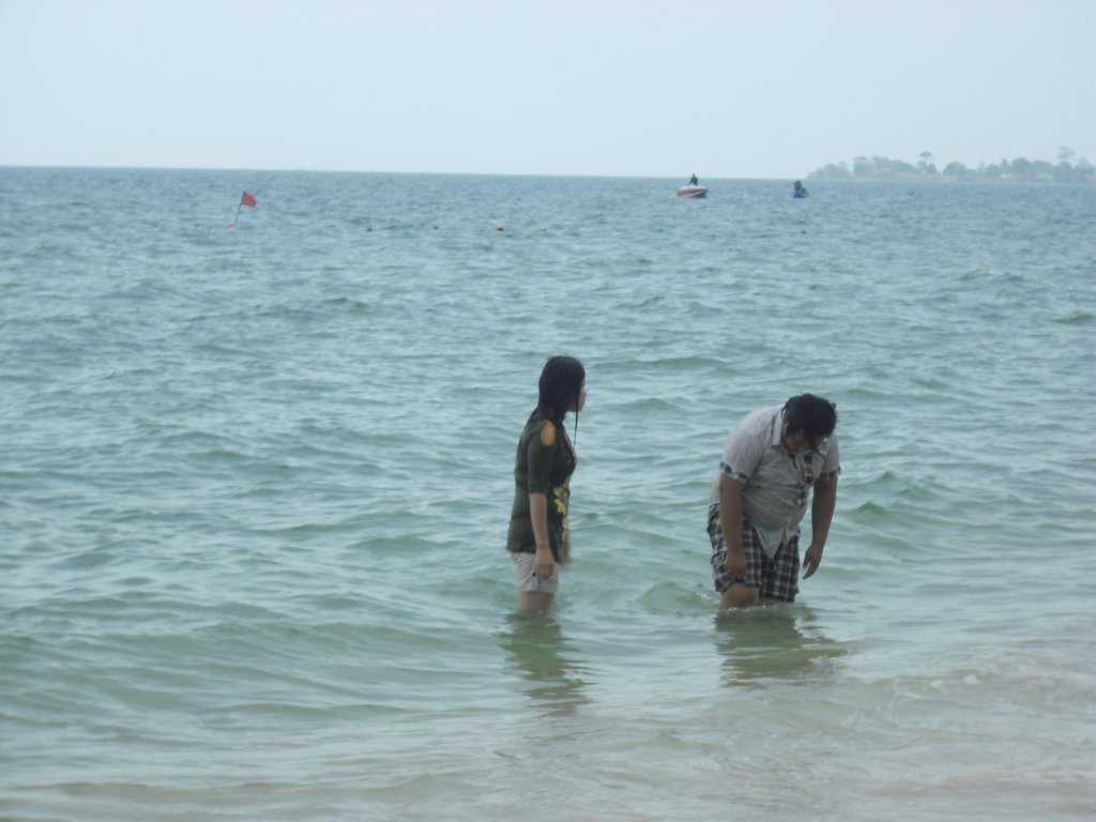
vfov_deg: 13.1
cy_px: 411
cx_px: 548
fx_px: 3578
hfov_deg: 17.4
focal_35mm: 113
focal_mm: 18.6
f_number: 14.7
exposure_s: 1/60
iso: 100
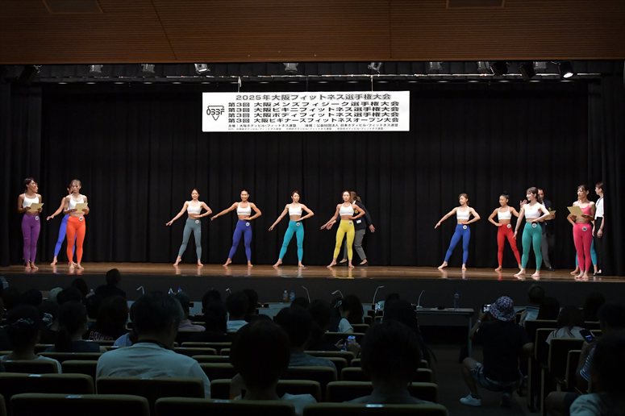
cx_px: 312
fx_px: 937
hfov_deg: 36.9
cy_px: 208
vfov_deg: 25.0
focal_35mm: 54
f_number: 5.6
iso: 5000
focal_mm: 36
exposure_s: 1/400
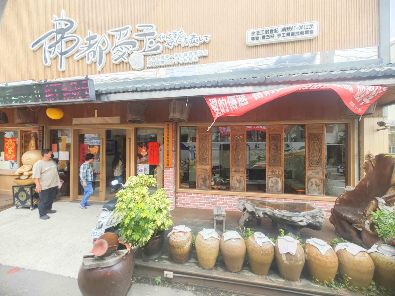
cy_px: 148
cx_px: 198
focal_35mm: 12
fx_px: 137
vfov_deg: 94.5
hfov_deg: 110.5
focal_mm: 2.03
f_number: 1.8
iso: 50
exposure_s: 1/182
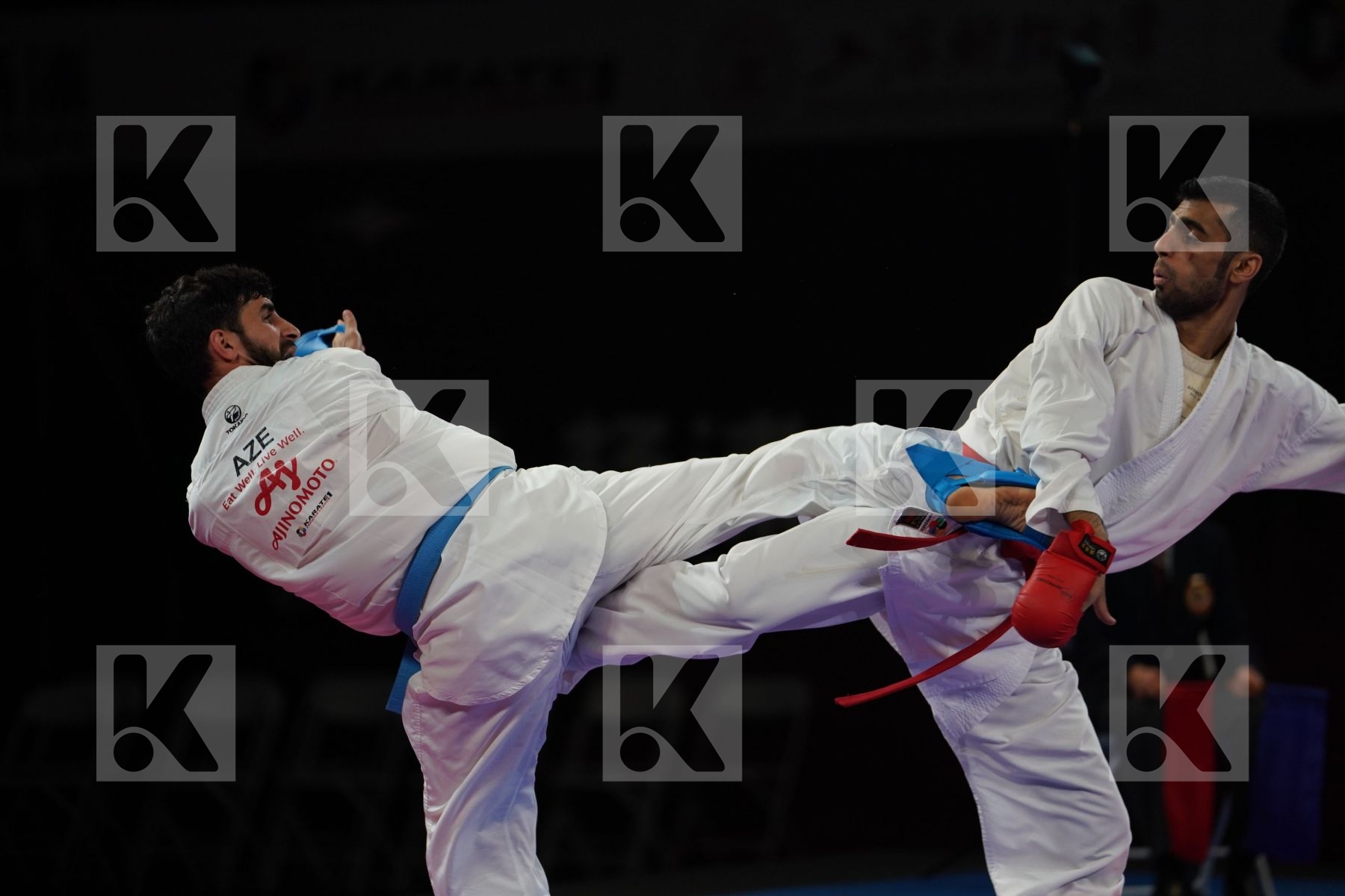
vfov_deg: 7.0
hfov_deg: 10.5
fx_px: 7285
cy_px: 448
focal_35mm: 195
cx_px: 672
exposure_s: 1/1000
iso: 1250
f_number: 2.8
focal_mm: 195
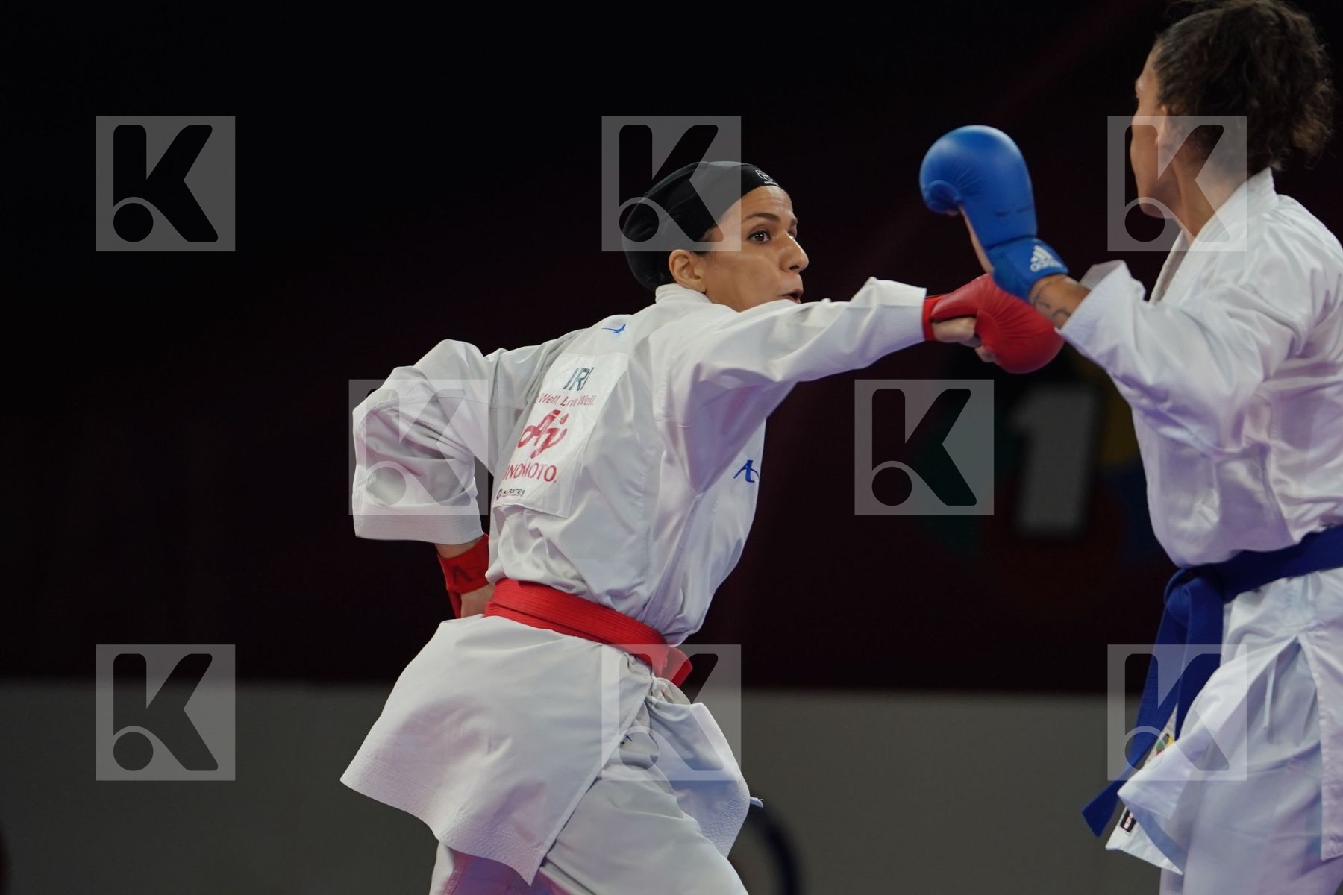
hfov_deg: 7.1
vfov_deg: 4.7
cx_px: 672
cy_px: 448
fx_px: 10855
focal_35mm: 291
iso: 1250
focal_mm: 194
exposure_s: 1/1000
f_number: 2.8
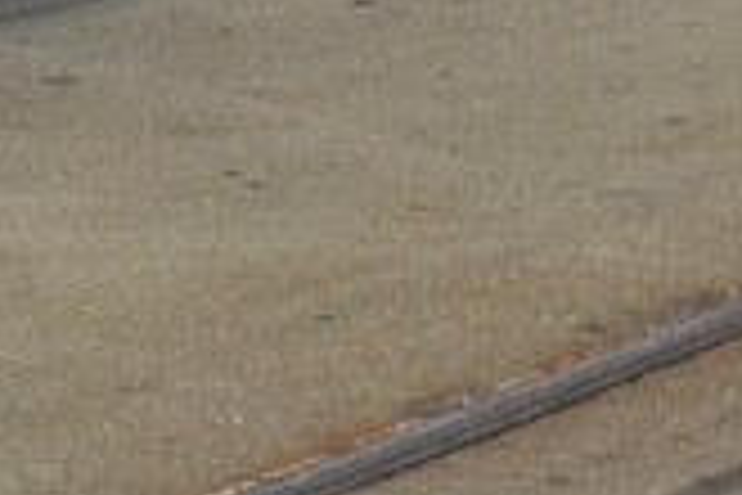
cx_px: 1003
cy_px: -1224
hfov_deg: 5.6
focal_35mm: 364
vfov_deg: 3.6
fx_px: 7502
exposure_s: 1/400
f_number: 10
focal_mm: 24
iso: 160
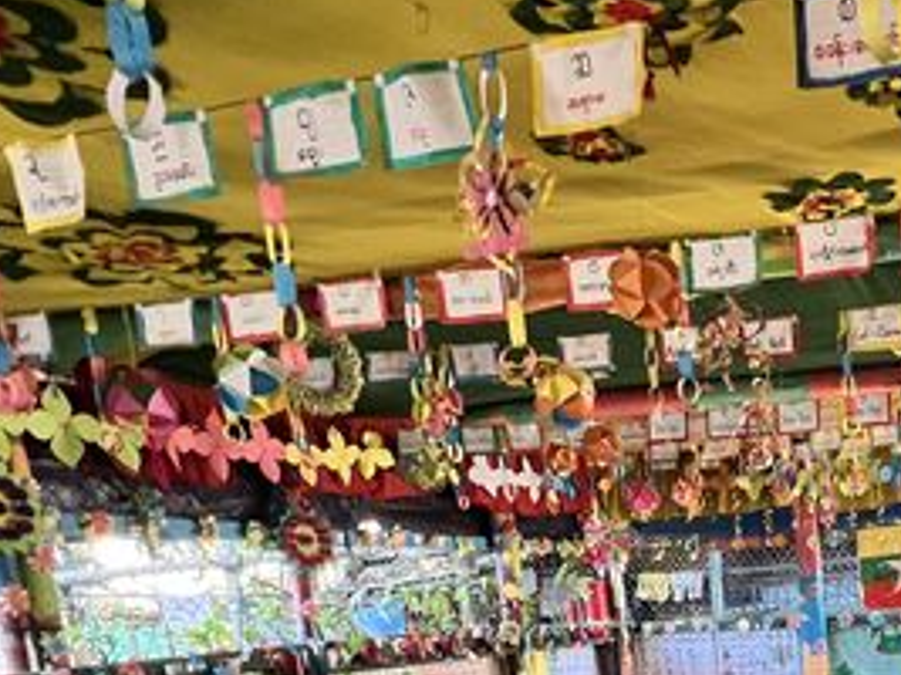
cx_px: 837
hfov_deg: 43.1
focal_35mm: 39
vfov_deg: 31.2
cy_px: 803
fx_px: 1015
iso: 320
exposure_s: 1/60
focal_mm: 1.57
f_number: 1.8
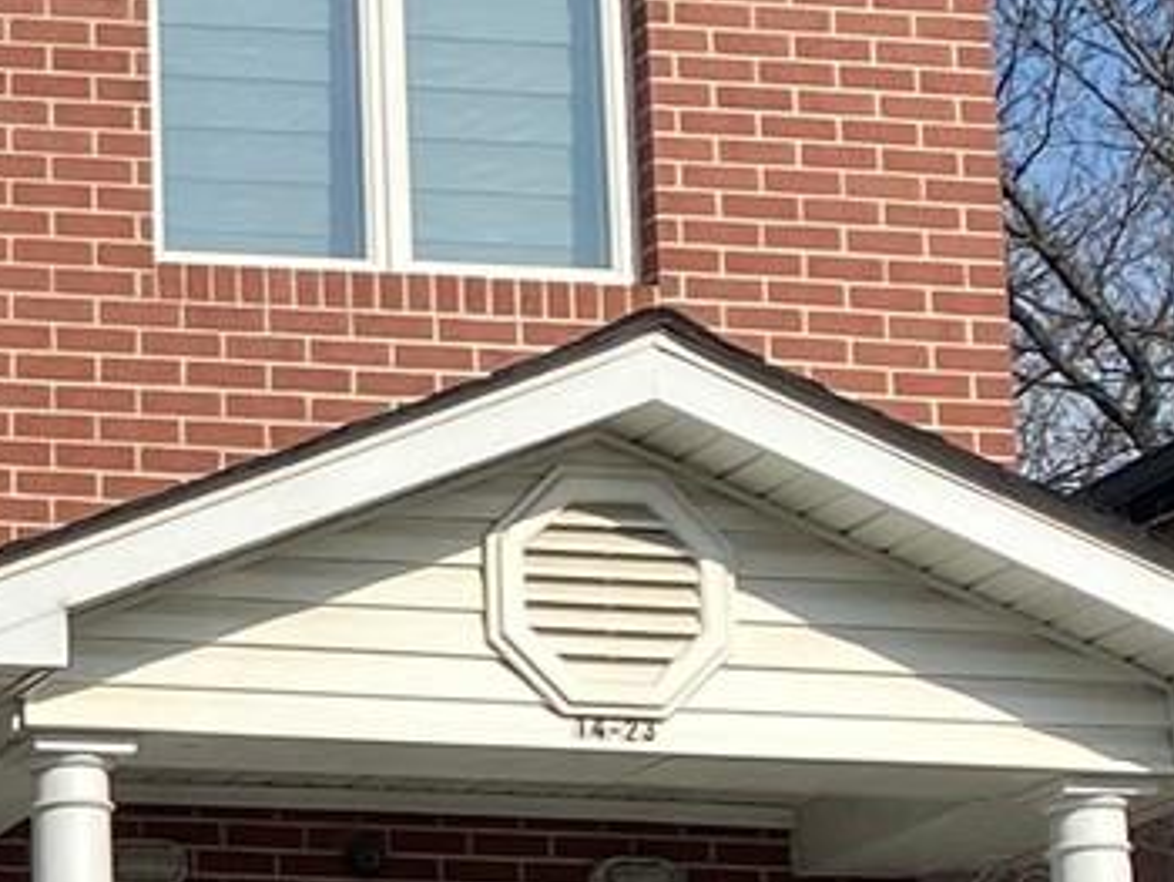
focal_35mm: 152
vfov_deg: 9.7
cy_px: 1016
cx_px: -936
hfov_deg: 12.0
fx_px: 5159
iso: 32
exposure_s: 1/3731
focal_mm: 4.25
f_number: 1.8
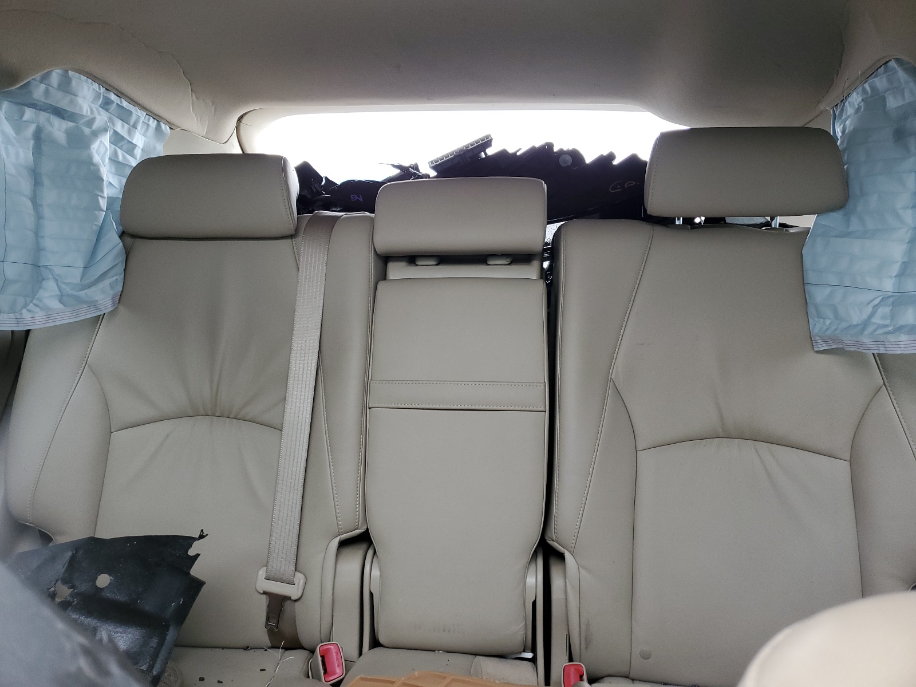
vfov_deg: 53.1
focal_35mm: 26
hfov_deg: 67.3
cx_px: 458
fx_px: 688
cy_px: 344
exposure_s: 1/120
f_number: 1.5
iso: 79
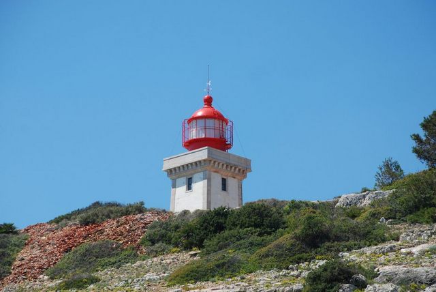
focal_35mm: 158
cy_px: 146
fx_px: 1909
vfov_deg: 8.7
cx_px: 218
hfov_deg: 13.0
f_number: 5.6
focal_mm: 105
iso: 200
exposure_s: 1/500
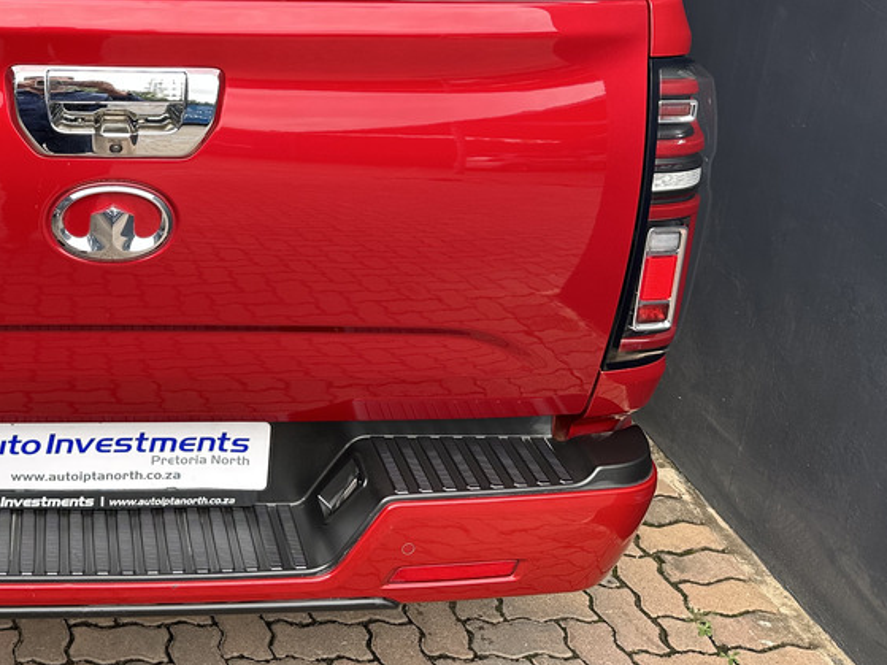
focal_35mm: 44
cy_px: 114
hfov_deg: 40.4
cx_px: 124
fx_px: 1127
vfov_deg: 31.8
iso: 80
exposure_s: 1/541
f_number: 1.78
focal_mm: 6.86
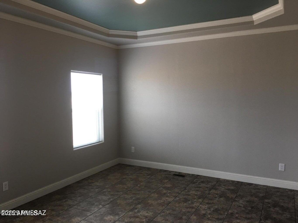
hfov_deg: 61.7
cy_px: 112
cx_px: 149
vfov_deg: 48.2
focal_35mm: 29
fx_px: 250
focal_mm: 4.15
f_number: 2.2
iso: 32
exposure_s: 1/40
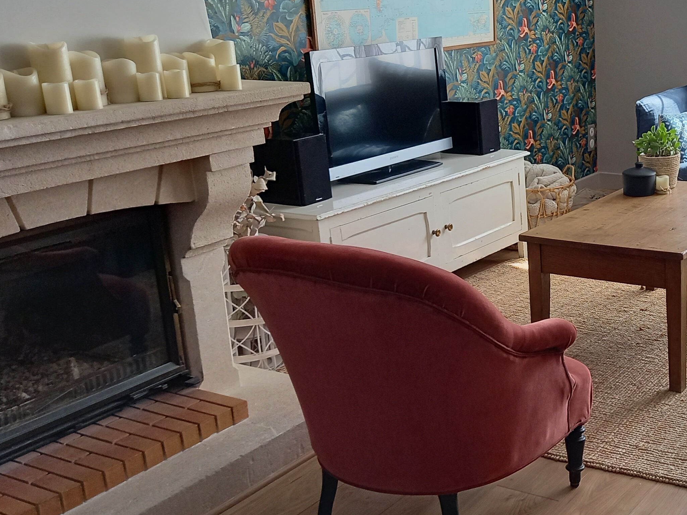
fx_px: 973
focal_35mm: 49
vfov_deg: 29.7
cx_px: 602
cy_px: 247
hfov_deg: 36.7
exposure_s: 1/50
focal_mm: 4.6
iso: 50
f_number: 2
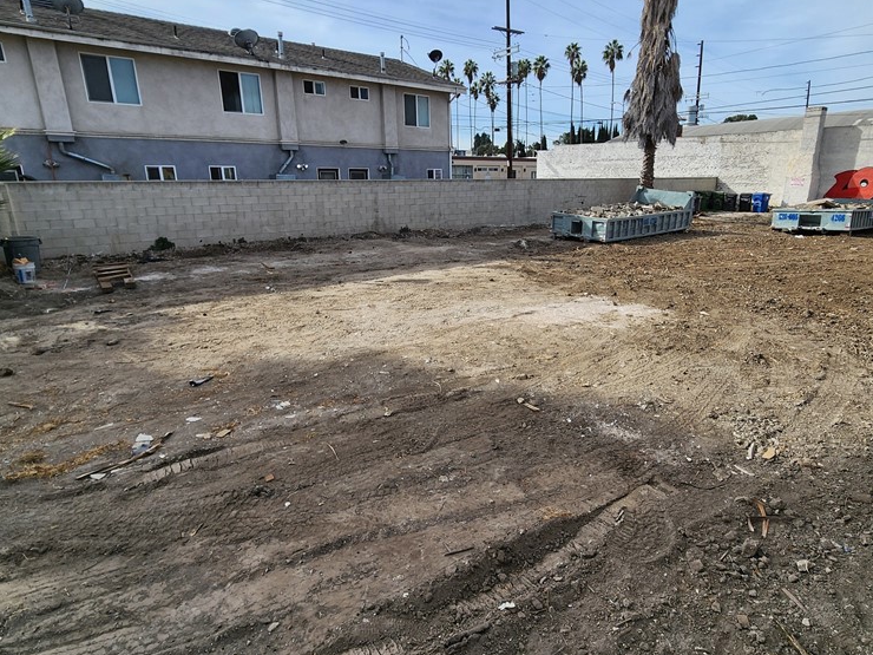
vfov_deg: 71.5
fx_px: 454
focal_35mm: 18
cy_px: 309
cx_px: 486
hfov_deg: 87.4
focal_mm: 2.2
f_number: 2.2
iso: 50
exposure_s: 1/2234
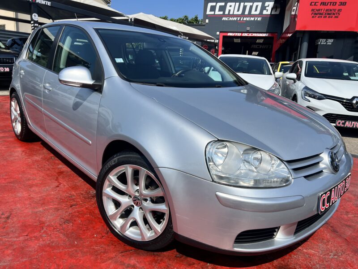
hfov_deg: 67.3
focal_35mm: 26
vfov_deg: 53.1
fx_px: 269
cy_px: 134
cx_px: 179
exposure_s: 1/6579
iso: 50
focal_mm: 5.7
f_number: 1.5
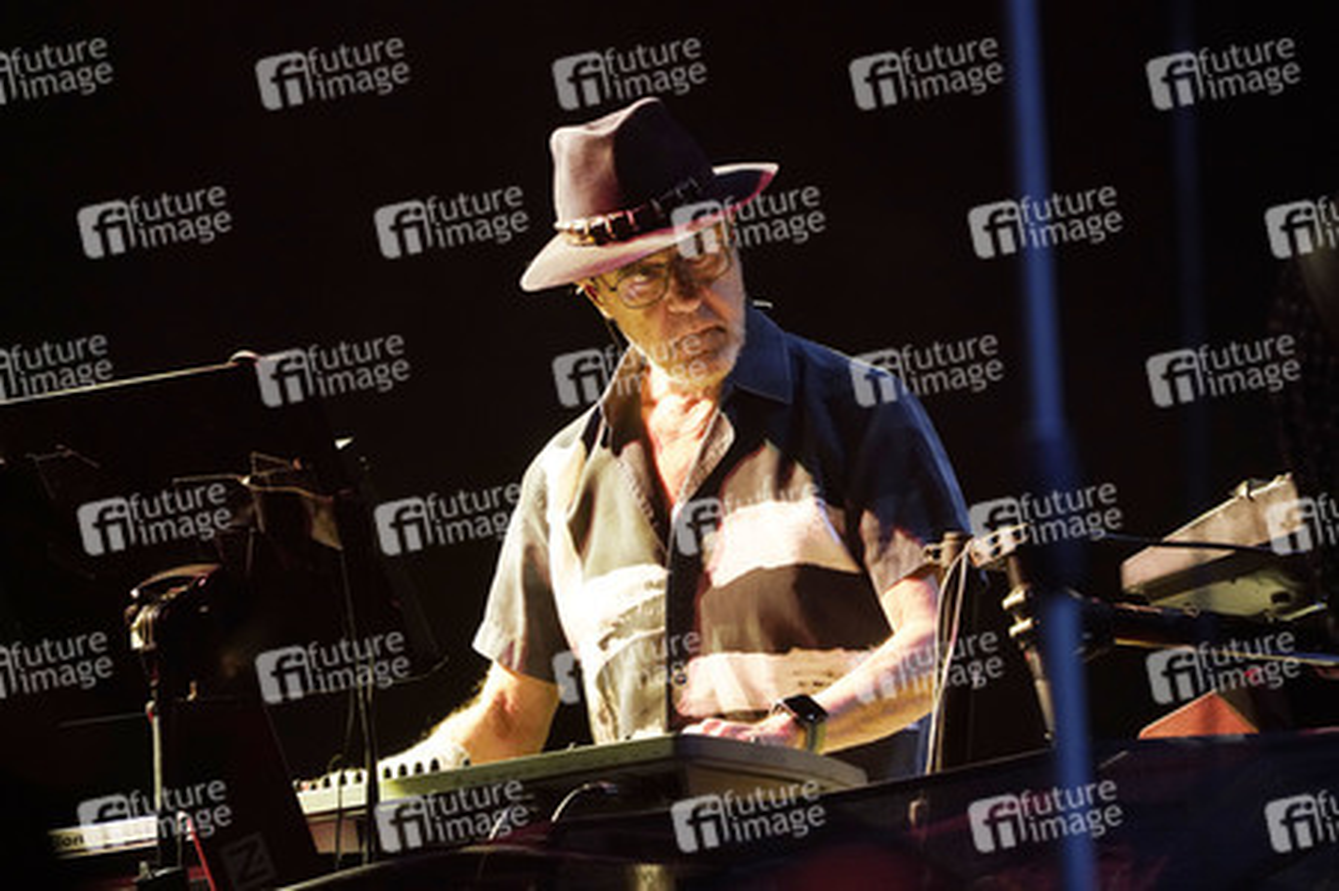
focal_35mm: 185
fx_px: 6876
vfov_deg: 7.4
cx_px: 670
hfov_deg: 11.1
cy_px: 446
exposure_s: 1/100
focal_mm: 185
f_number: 5.6
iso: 3200
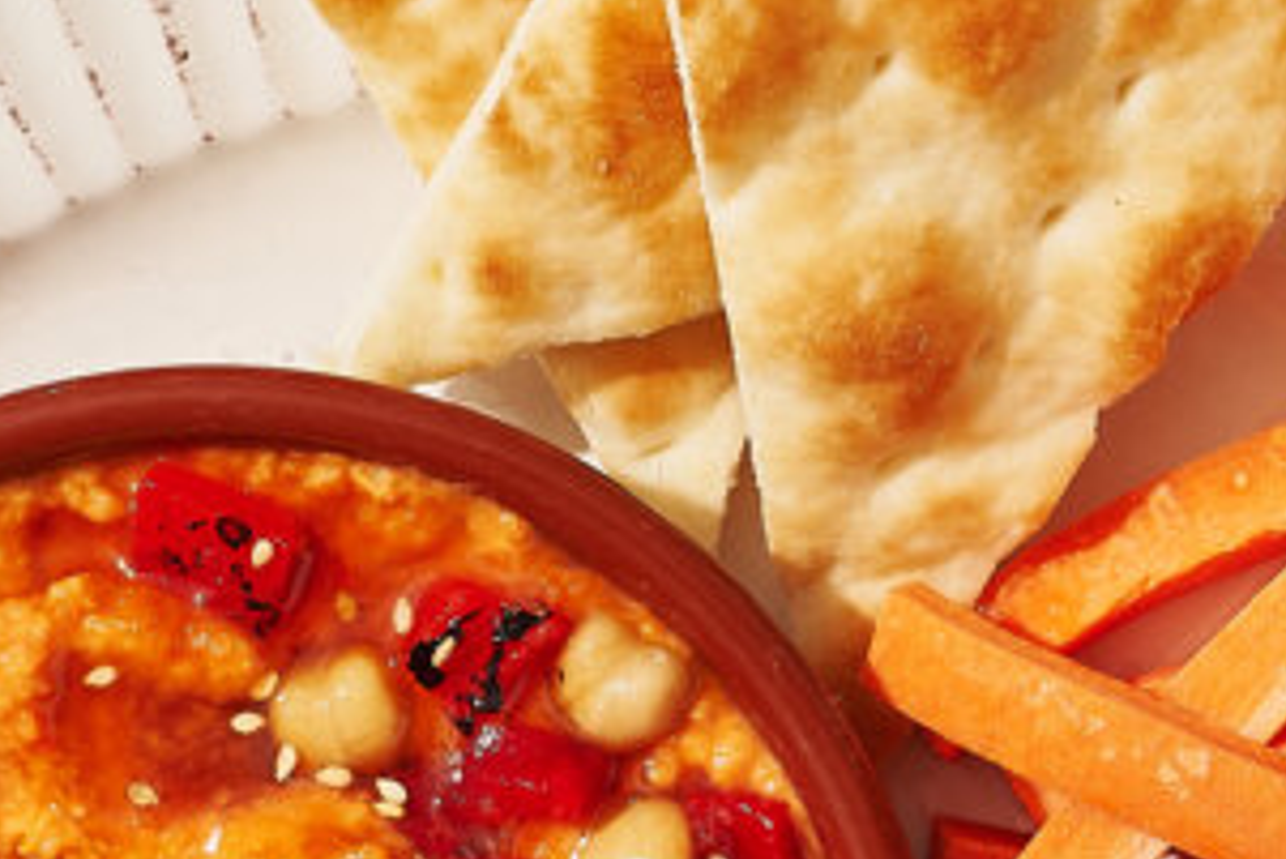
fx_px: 11686
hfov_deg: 6.3
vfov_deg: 4.2
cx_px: 688
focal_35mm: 327
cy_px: 643
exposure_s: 1/160
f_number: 11
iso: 100
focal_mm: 60
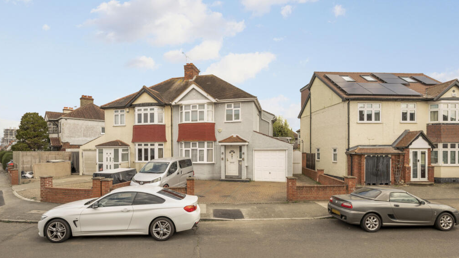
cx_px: 230
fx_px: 219
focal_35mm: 18
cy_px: 117
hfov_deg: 92.7
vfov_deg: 60.9
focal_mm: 17
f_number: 8
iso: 200
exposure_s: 1/200
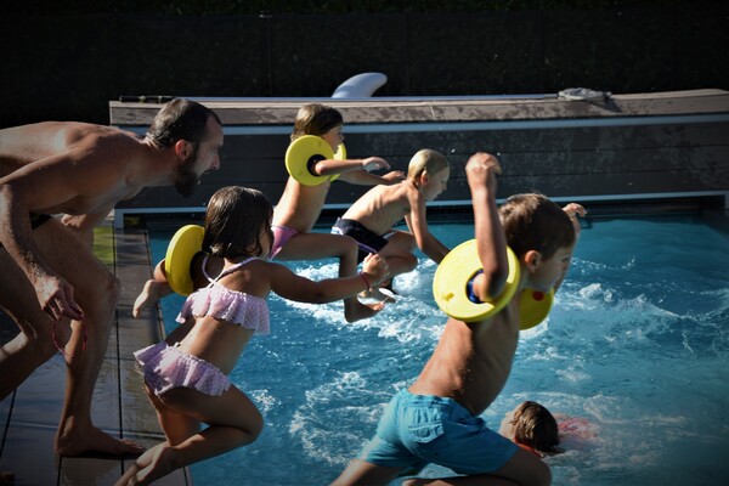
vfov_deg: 18.2
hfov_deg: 27.0
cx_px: 364
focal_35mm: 75
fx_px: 1519
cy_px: 243
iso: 200
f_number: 8
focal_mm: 50
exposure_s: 1/250
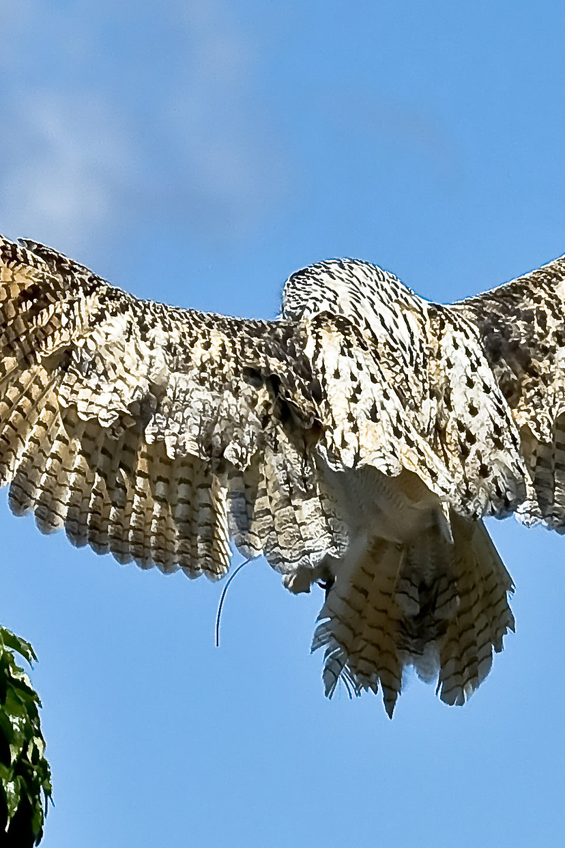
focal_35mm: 429
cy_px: 502
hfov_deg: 3.2
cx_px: 235
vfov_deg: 4.8
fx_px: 10099
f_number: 5.6
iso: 1000
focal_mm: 147.9
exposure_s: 1/4000
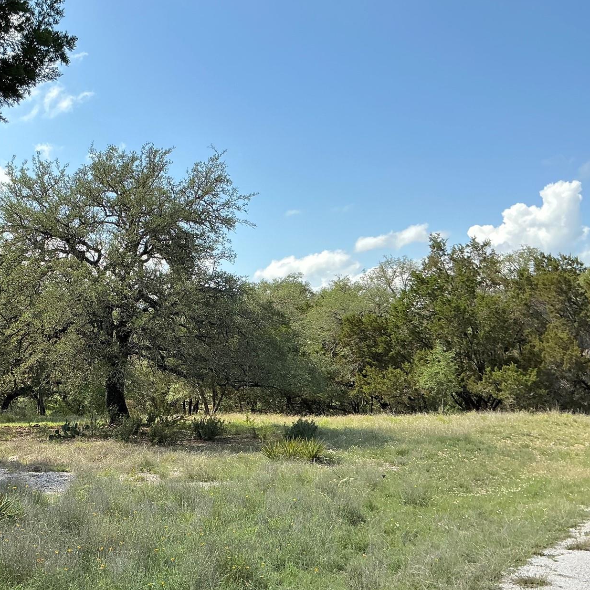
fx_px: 791
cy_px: 335
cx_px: 131
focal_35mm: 41
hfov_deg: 39.6
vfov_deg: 40.8
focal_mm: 3
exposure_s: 1/1342
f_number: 1.8
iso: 25
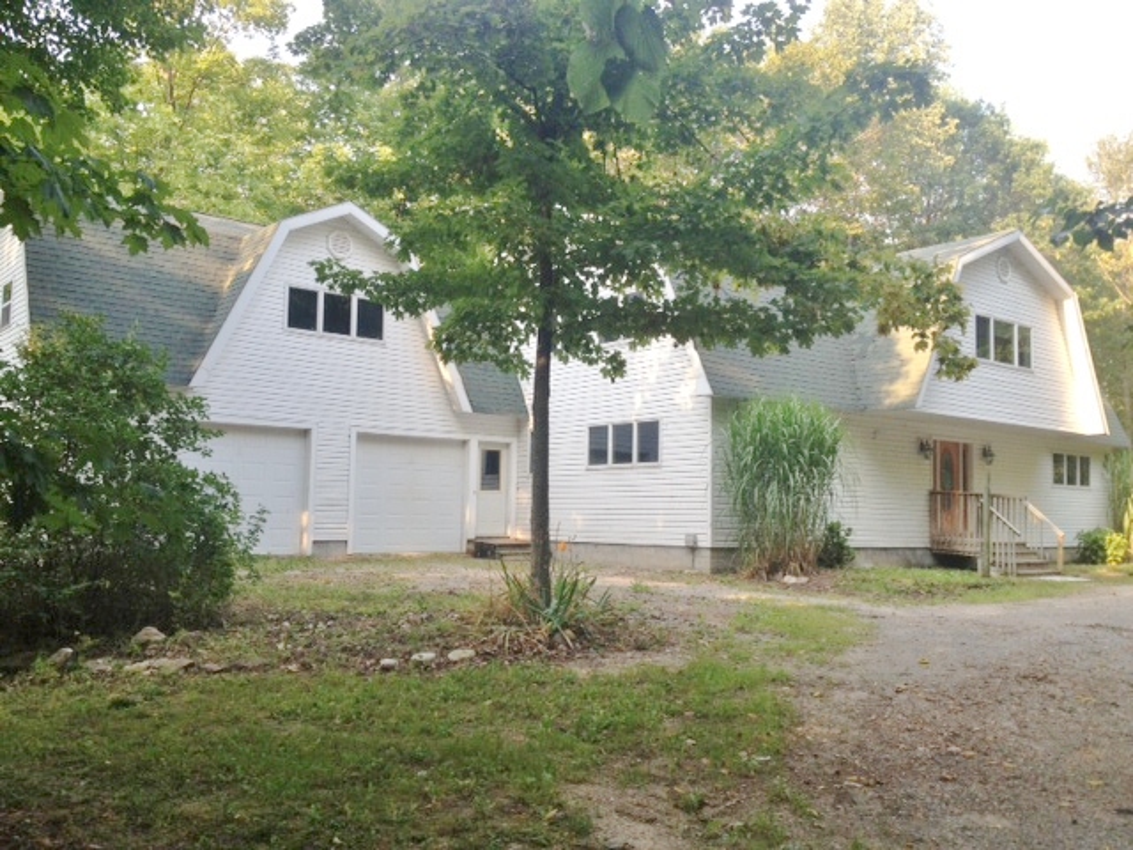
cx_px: 566
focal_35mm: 35
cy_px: 425
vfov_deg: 40.7
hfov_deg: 52.6
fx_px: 1146
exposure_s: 1/157
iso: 50
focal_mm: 4.28
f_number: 2.4
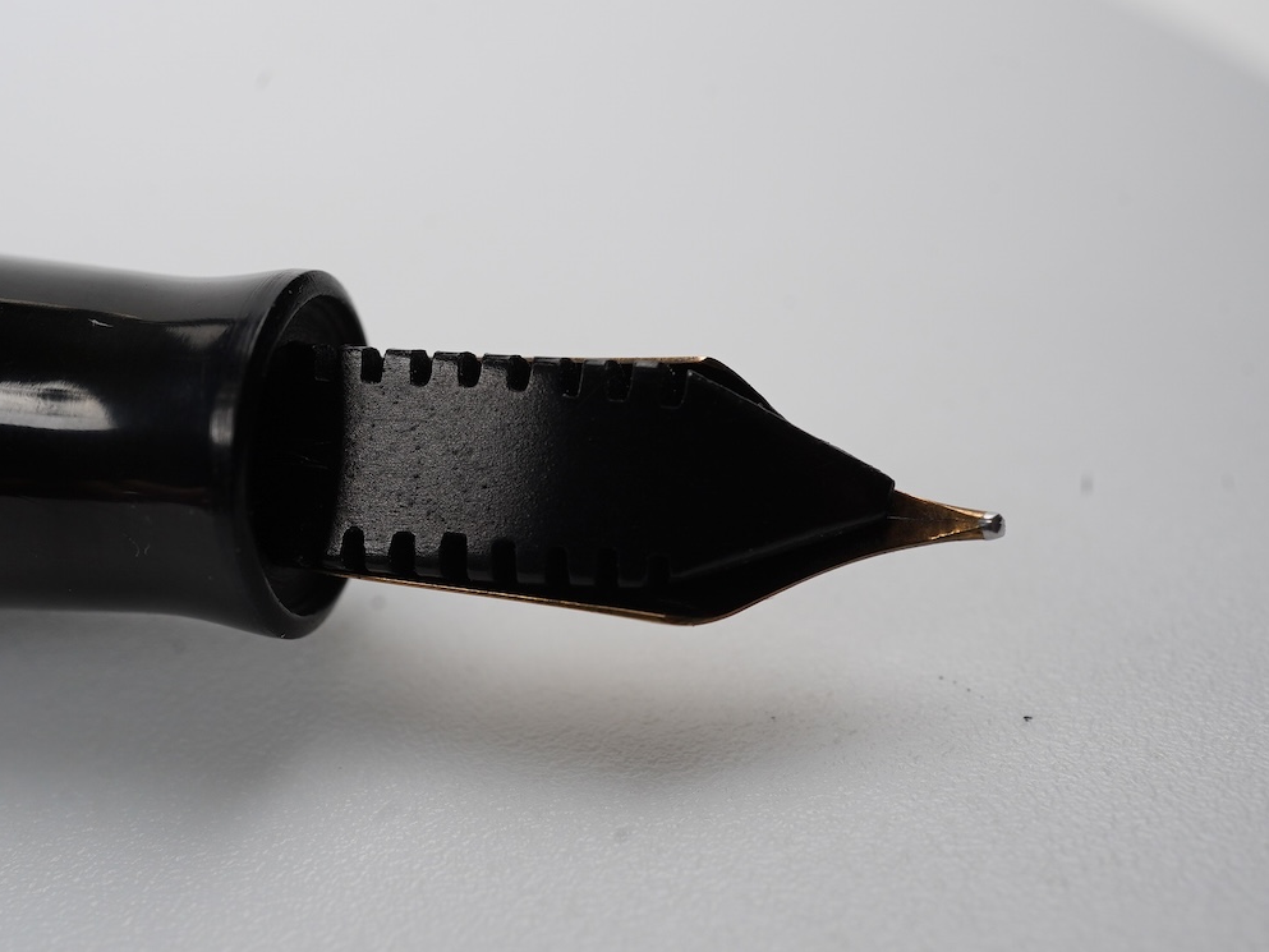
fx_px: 1797
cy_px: 474
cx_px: 572
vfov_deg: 29.7
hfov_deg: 38.9
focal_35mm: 49
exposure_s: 1/100
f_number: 20
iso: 400
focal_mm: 30
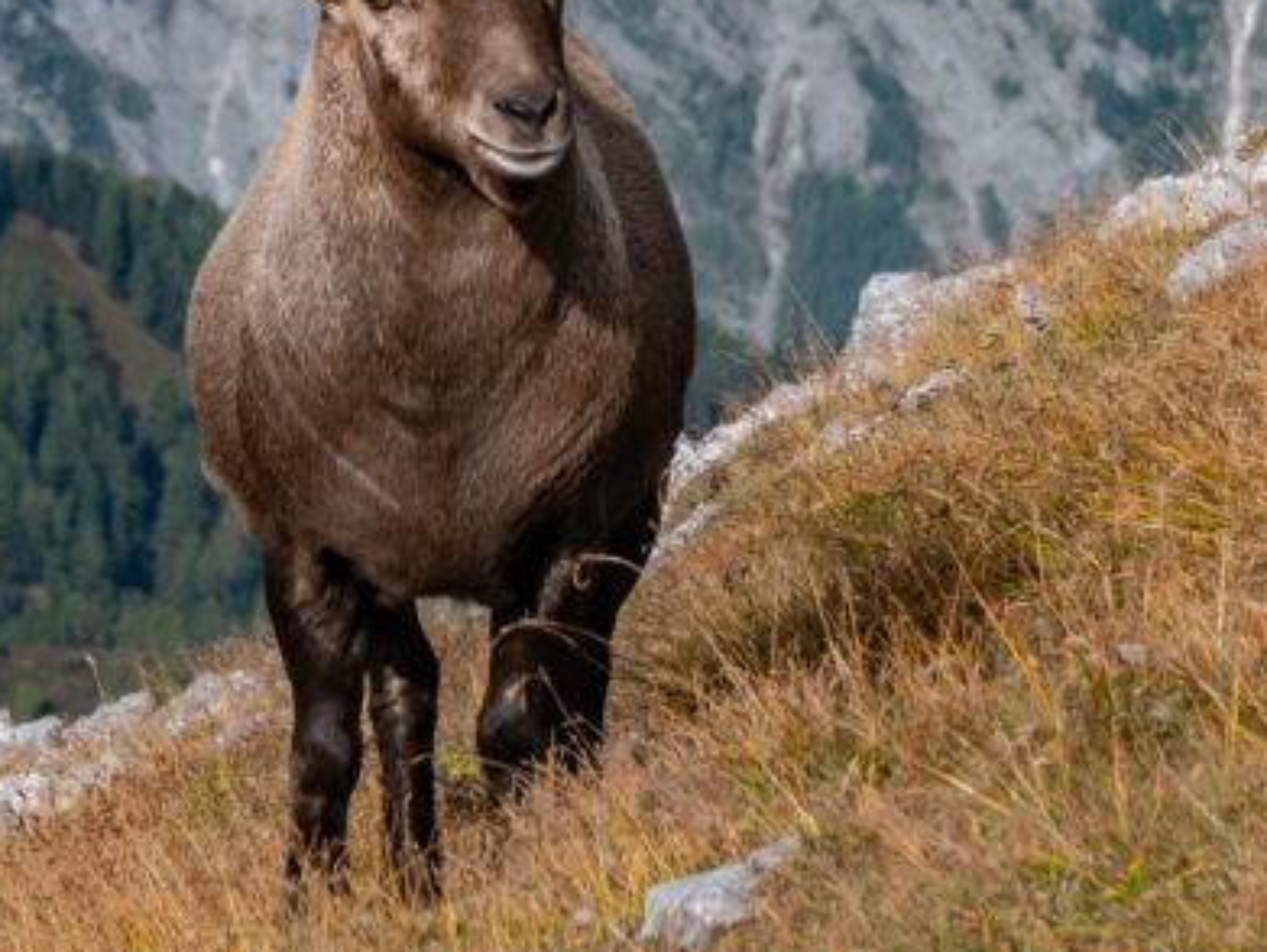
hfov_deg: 6.3
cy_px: -91
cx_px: 428
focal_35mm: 314
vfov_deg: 4.7
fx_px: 11503
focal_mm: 60
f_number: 6.3
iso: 200
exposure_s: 1/640
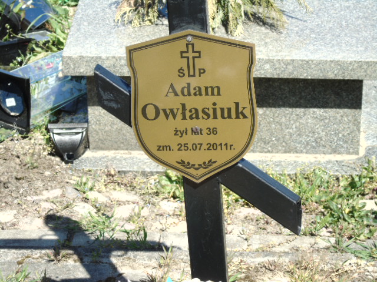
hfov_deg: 15.9
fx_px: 1350
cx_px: 188
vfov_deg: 12.0
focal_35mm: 124
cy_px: 141
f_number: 4.6
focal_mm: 22
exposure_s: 1/400
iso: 80
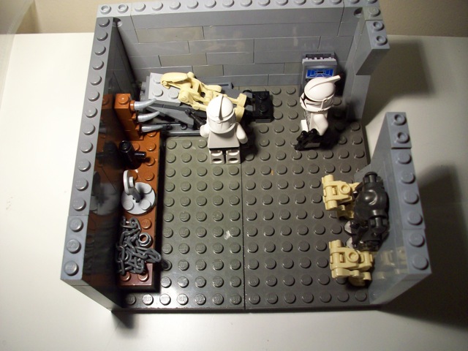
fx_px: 460
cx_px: 234
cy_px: 176
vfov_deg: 41.8
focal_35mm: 34
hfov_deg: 54.0
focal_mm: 5.7
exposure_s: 1/60
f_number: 2.8
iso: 142
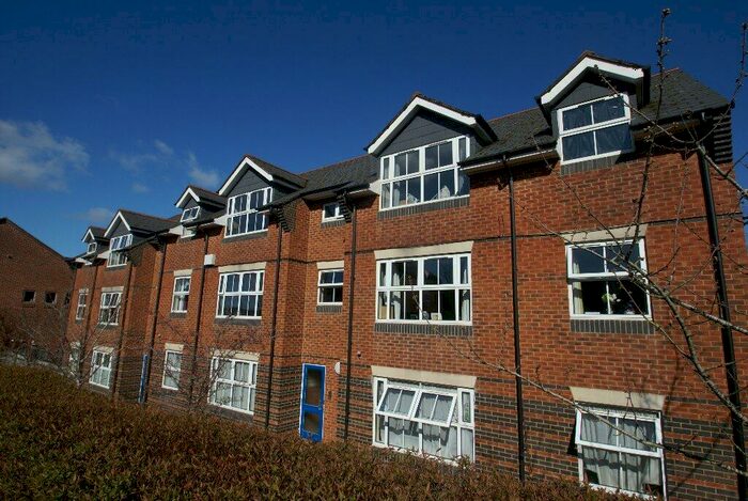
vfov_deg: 67.6
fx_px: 375
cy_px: 250
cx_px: 374
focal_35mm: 18
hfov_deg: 89.9
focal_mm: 12
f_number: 10
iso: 100
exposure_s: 1/320
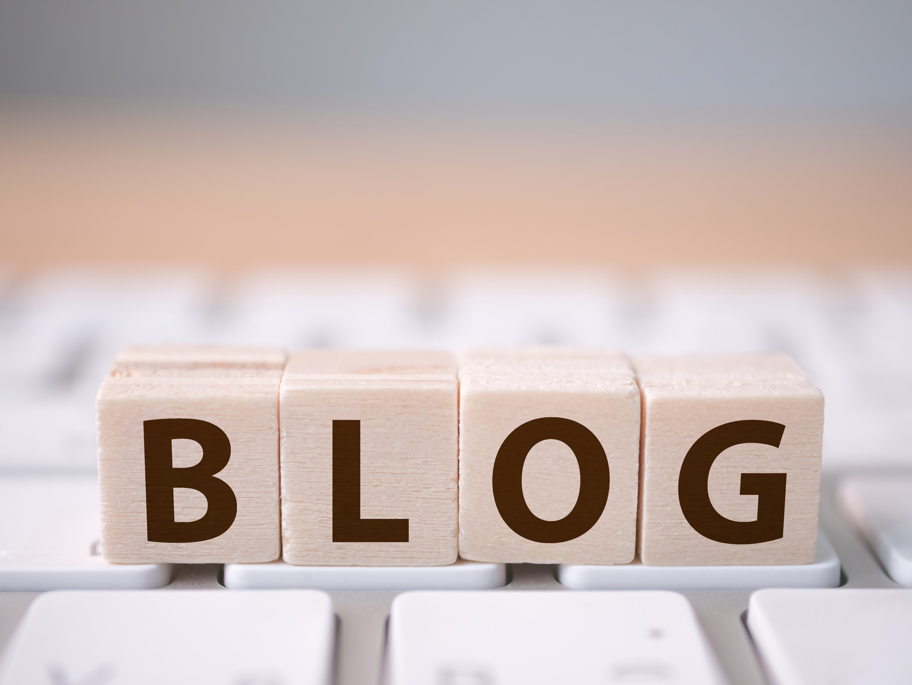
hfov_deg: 32.2
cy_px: 342
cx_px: 456
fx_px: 1581
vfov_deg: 24.4
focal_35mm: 60
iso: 200
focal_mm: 30
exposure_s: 1/40
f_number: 2.8
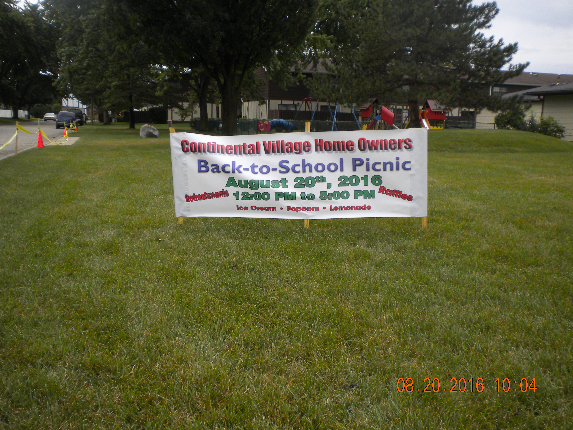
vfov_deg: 40.7
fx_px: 579
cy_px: 215
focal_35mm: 35
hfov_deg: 52.6
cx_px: 286
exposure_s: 1/303
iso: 80
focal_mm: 6.3
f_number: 4.6
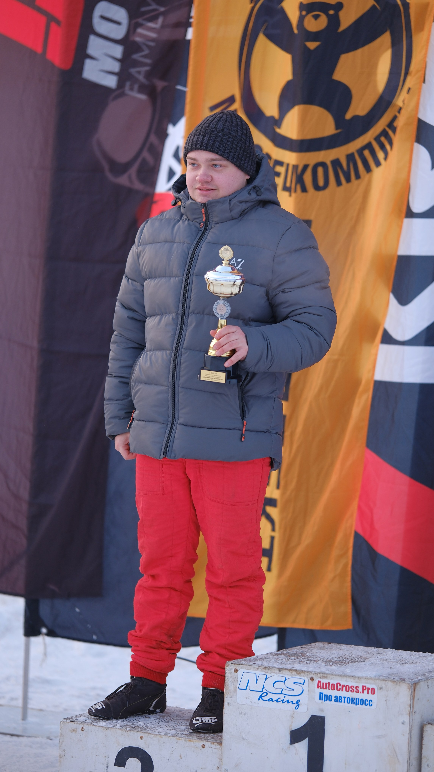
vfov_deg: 18.0
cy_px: 387
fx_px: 2434
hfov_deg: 10.2
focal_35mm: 119
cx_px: 231
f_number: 1.2
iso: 160
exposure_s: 1/170
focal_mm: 75
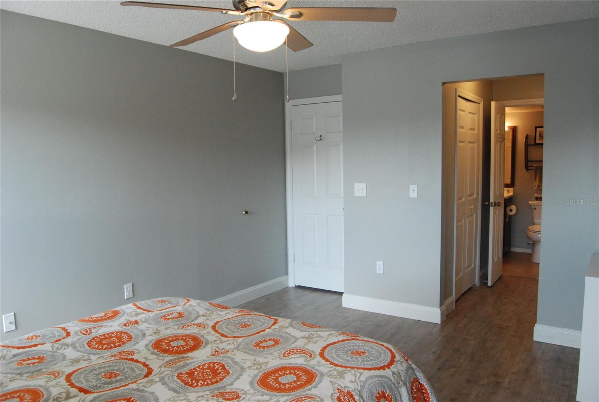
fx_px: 450
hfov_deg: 67.3
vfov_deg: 48.1
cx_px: 300
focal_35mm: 27
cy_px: 201
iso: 1600
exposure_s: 1/125
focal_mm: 18
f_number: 5.6
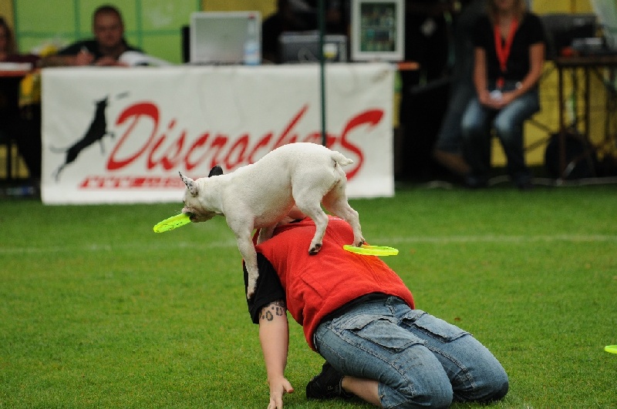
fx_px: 4107
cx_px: 308
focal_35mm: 240
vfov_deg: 5.7
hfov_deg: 8.6
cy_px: 204
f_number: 2.8
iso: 400
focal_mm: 160
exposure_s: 1/800
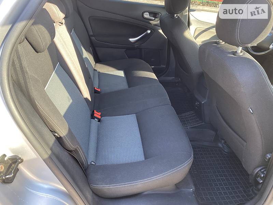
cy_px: 102
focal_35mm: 26
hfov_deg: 67.3
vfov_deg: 53.1
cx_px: 136
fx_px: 205
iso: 125
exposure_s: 1/102
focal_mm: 4.2
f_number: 1.8
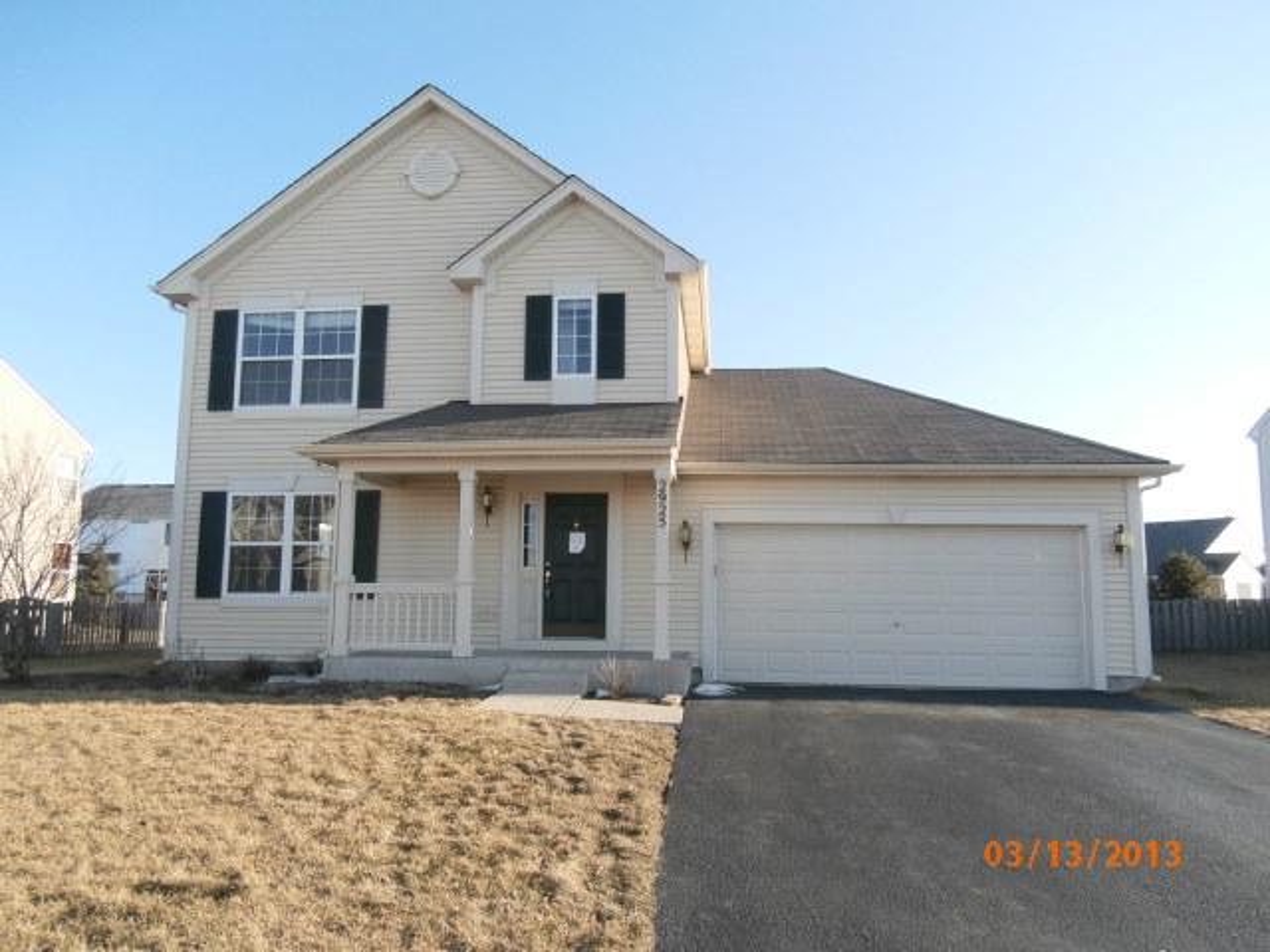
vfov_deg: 56.8
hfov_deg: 71.6
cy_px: 476
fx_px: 881
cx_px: 635
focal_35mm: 24
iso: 100
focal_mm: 4.2
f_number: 3
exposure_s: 1/500
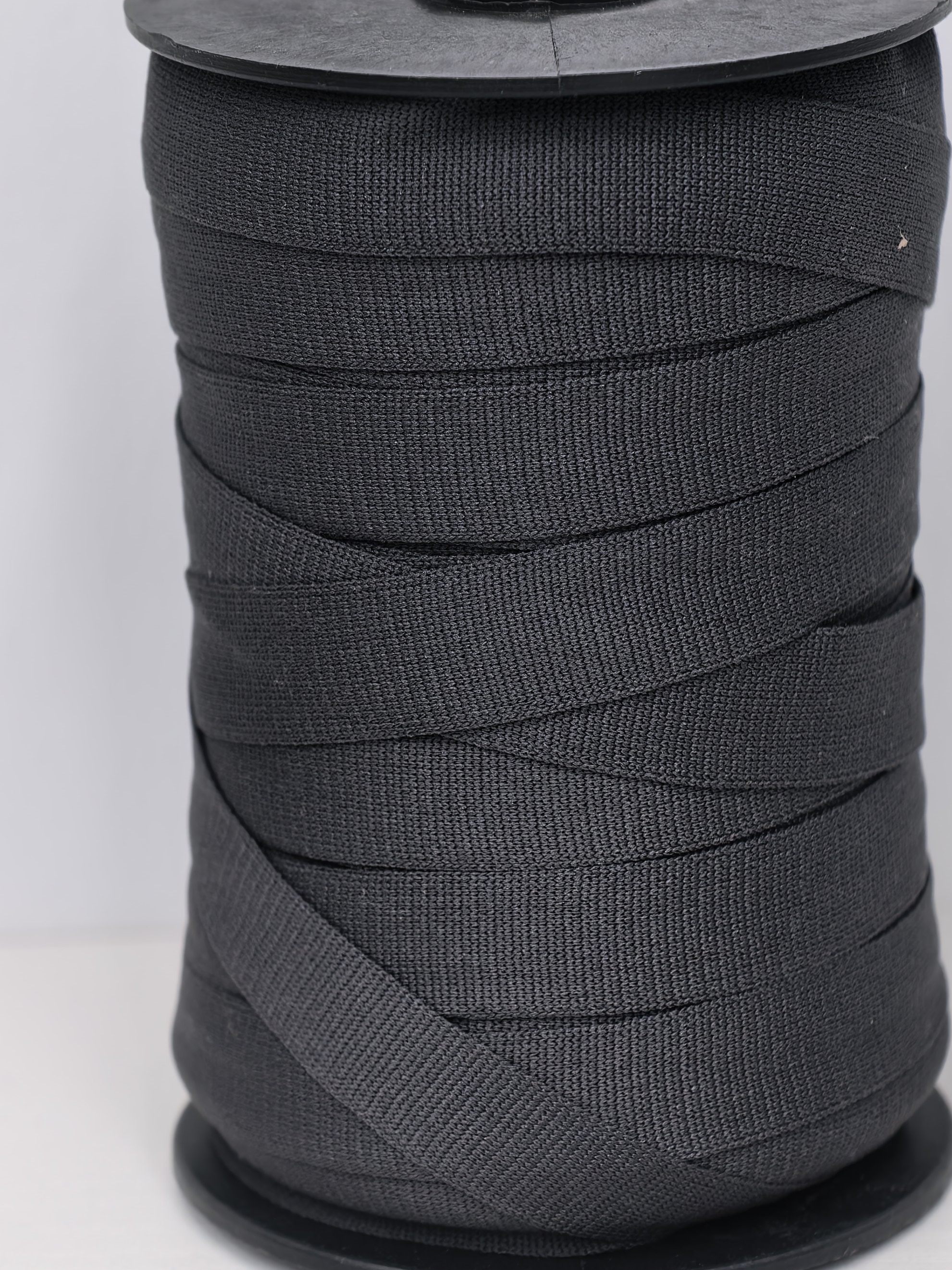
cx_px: 584
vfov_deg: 14.3
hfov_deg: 10.7
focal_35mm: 138
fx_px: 5061
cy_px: 452
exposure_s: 1/100
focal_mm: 24.13
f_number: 2.4
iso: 160
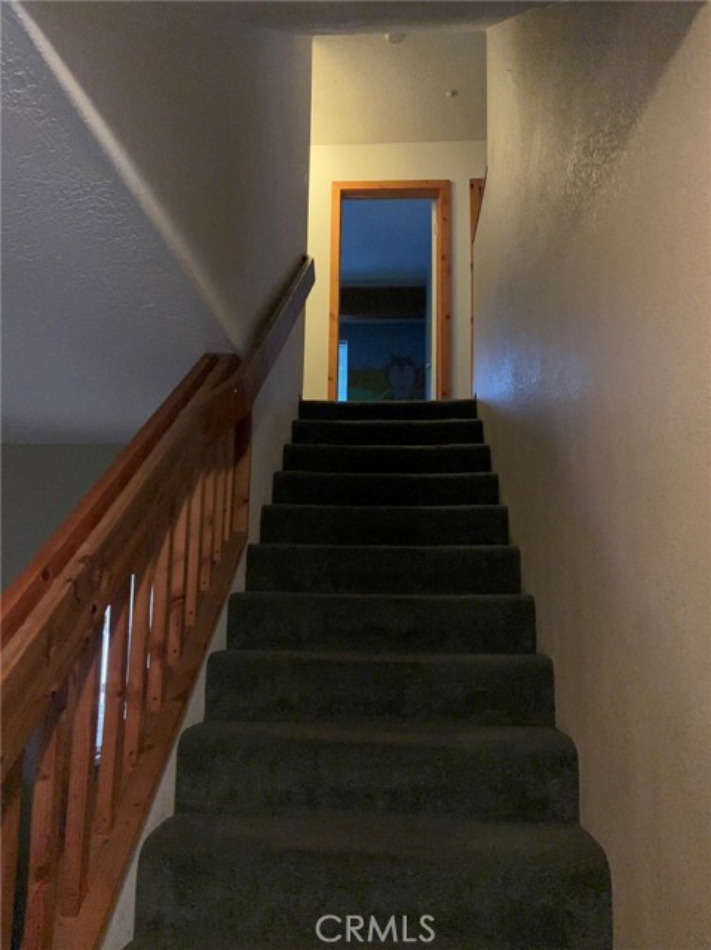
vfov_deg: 67.3
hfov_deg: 53.0
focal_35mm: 26
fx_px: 713
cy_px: 475
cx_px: 356
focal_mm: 5.96
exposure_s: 1/120
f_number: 1.6
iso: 1600
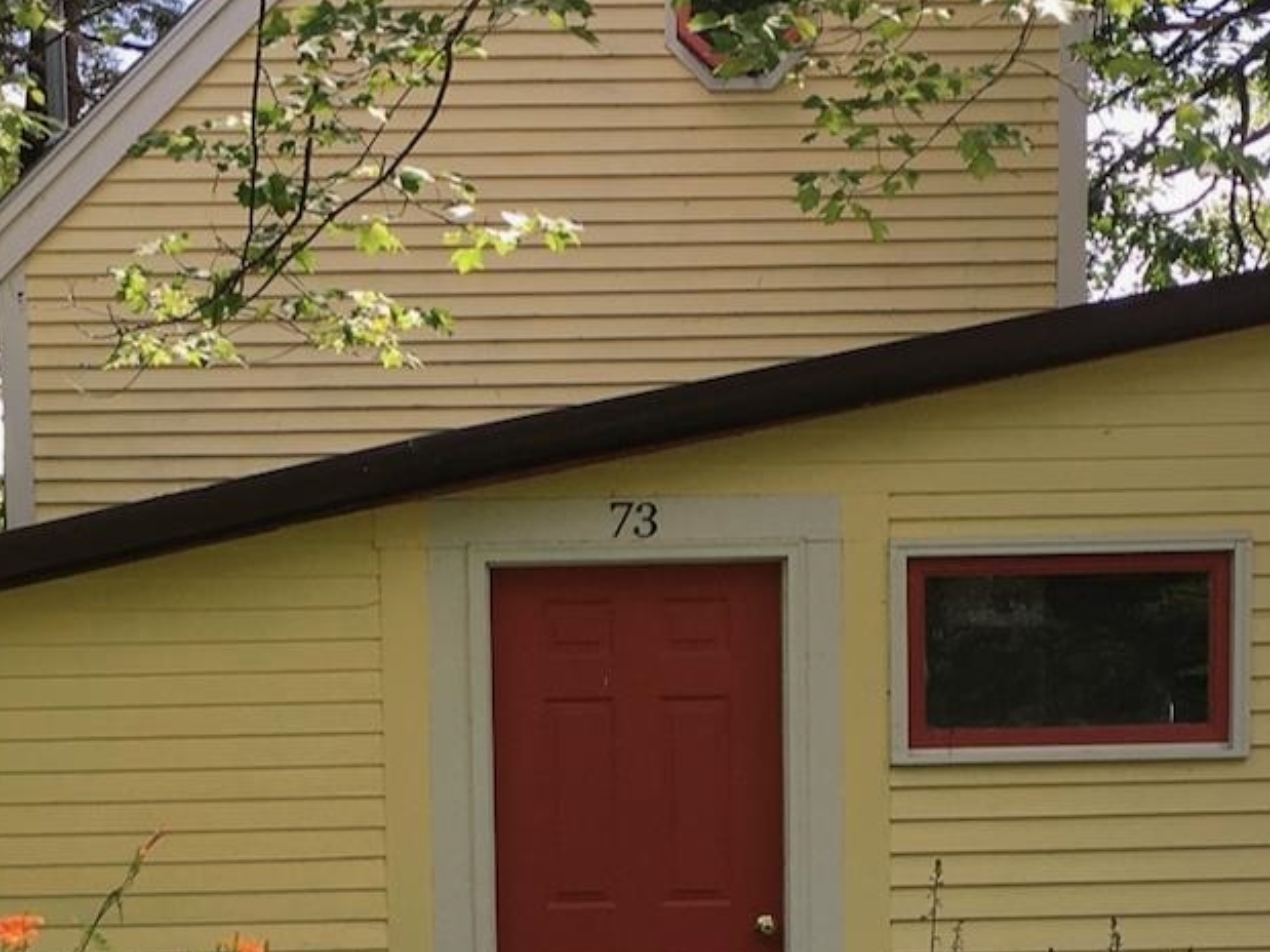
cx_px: 501
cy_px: 603
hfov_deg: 32.1
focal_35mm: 60
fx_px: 2201
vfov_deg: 24.3
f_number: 2.2
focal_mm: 4.15
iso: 25
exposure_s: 1/366
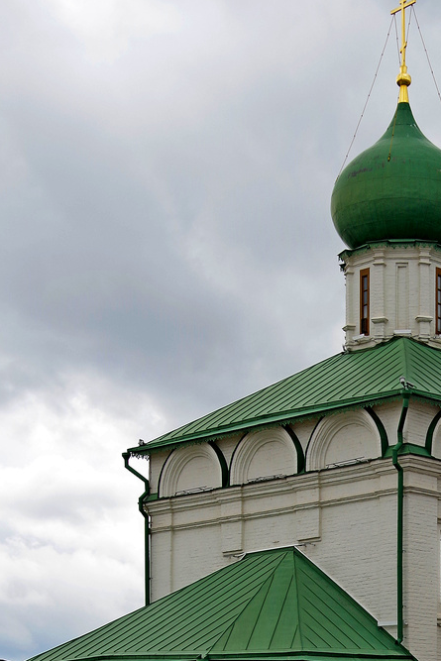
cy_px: 649
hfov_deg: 16.3
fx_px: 1506
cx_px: 453
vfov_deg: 23.8
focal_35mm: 82
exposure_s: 1/60
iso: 200
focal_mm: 24
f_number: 8
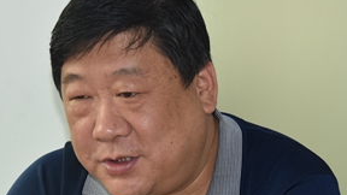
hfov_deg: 12.7
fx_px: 1564
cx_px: 199
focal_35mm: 170
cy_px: 181
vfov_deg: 7.1
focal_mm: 52
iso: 500
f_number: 4.8
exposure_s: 1/125
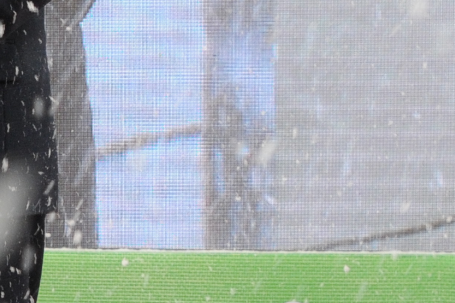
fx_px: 3005
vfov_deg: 5.8
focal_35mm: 238
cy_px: 58
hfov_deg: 8.4
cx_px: -269
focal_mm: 28
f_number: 9
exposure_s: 1/250
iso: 400
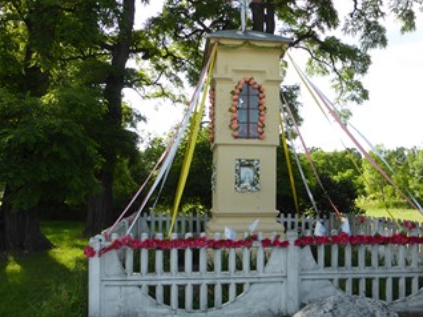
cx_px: 233
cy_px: 172
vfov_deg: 41.7
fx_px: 415
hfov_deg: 53.9
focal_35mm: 34
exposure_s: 1/320
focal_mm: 4.8
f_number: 3.4
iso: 100
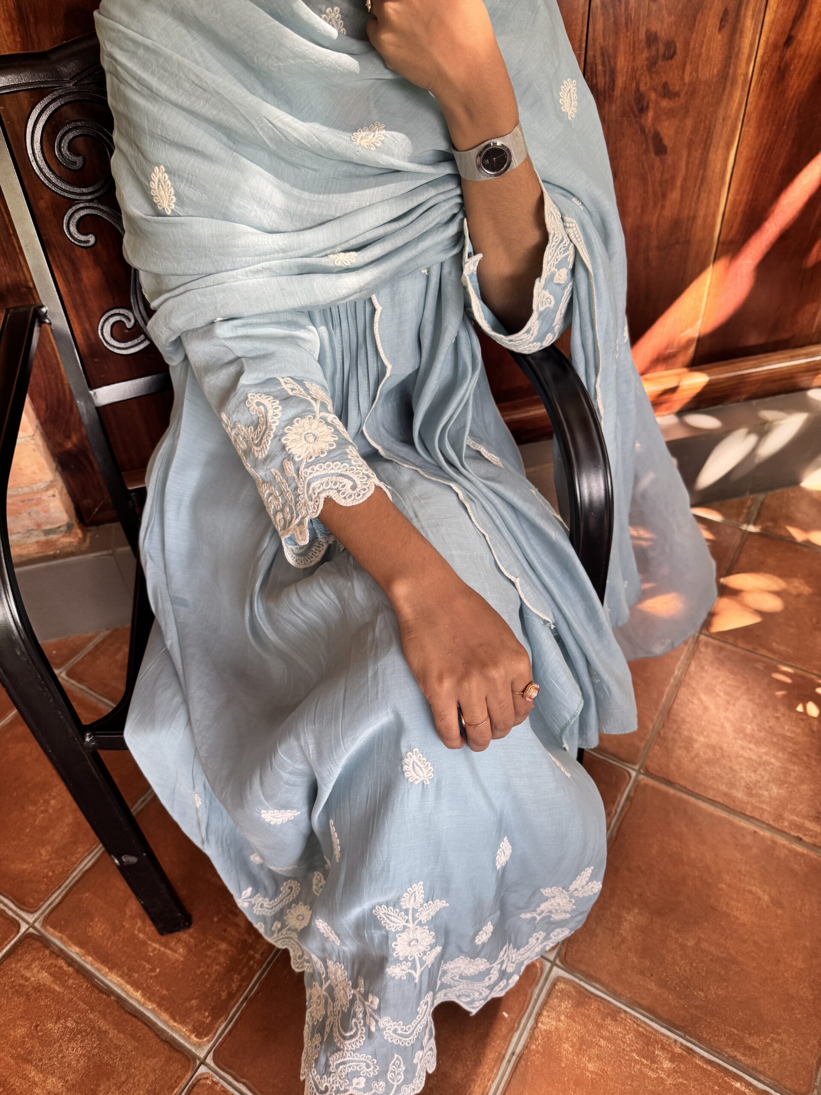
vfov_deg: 71.6
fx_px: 759
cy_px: 548
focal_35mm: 24
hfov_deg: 56.8
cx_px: 410
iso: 100
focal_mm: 6.76
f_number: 1.78
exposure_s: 1/121
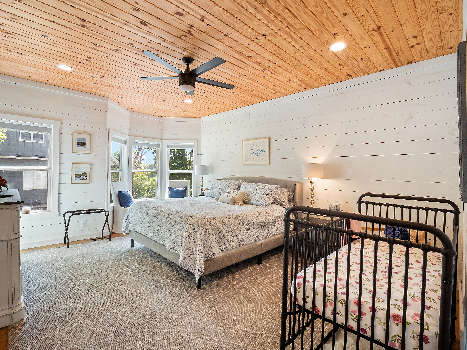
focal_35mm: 16
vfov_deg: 78.1
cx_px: 234
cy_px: 175
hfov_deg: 94.5
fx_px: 216
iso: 200
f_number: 5.6
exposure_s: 1/10
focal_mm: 8
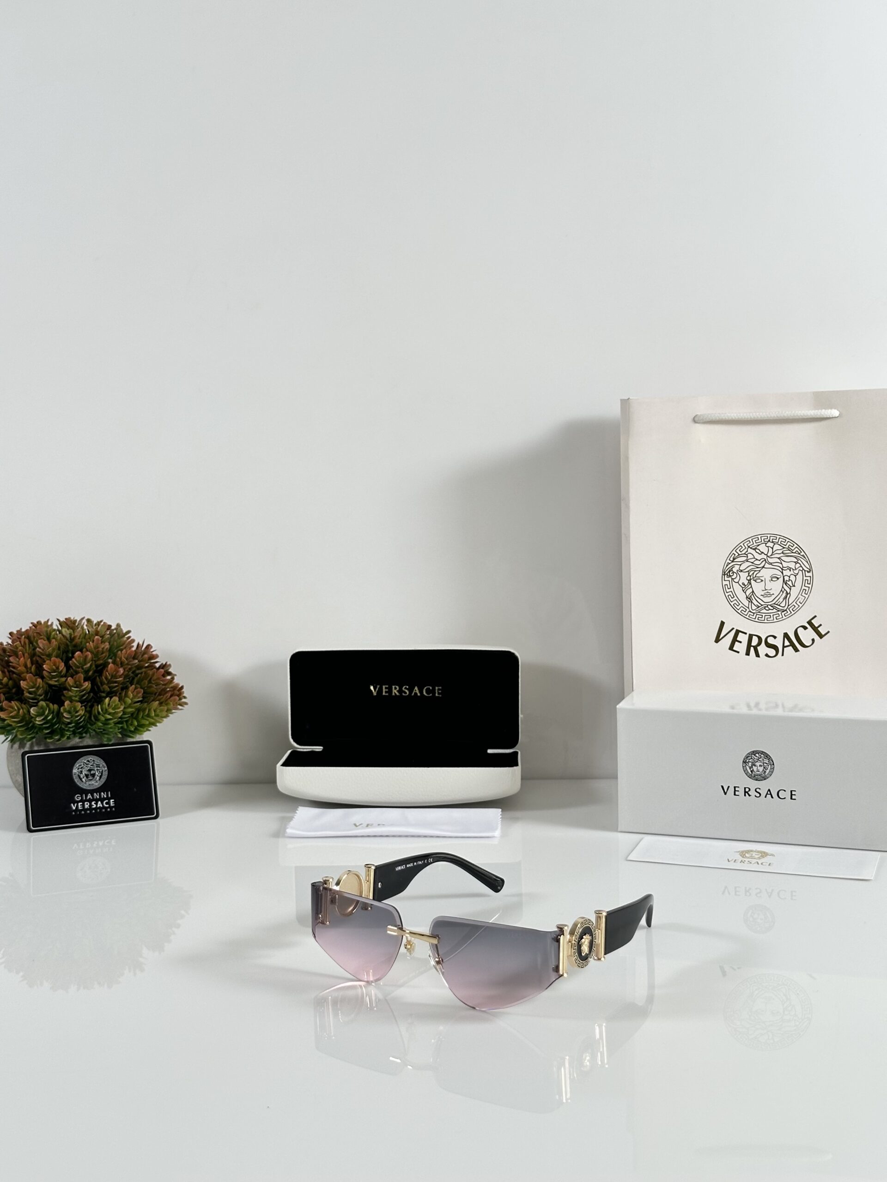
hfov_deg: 30.3
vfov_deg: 39.7
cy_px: 591
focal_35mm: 48
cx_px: 444
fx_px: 1640
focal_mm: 6.86
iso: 64
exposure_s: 1/121
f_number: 1.78
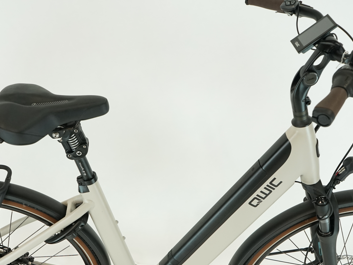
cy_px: 181
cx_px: 159
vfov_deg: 27.8
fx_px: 530
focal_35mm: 52
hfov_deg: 36.8
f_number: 6.3
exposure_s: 1/200
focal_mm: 31
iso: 1600
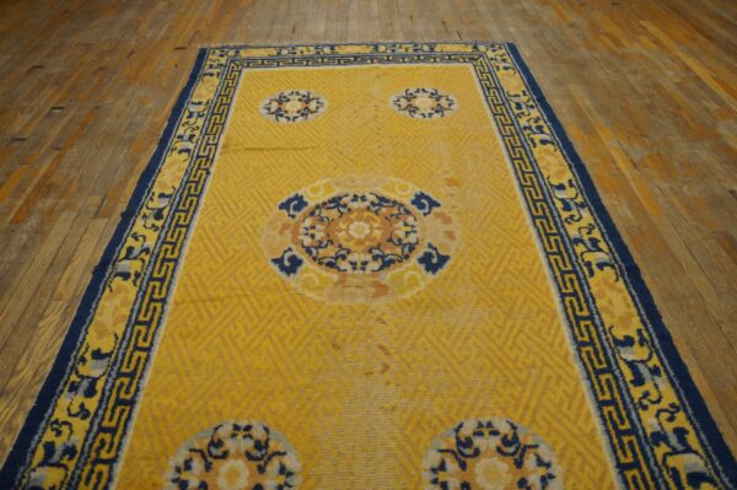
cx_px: 368
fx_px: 552
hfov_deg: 67.4
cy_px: 245
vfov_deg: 47.9
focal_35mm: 27
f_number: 4
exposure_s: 1/60
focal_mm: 18
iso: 400
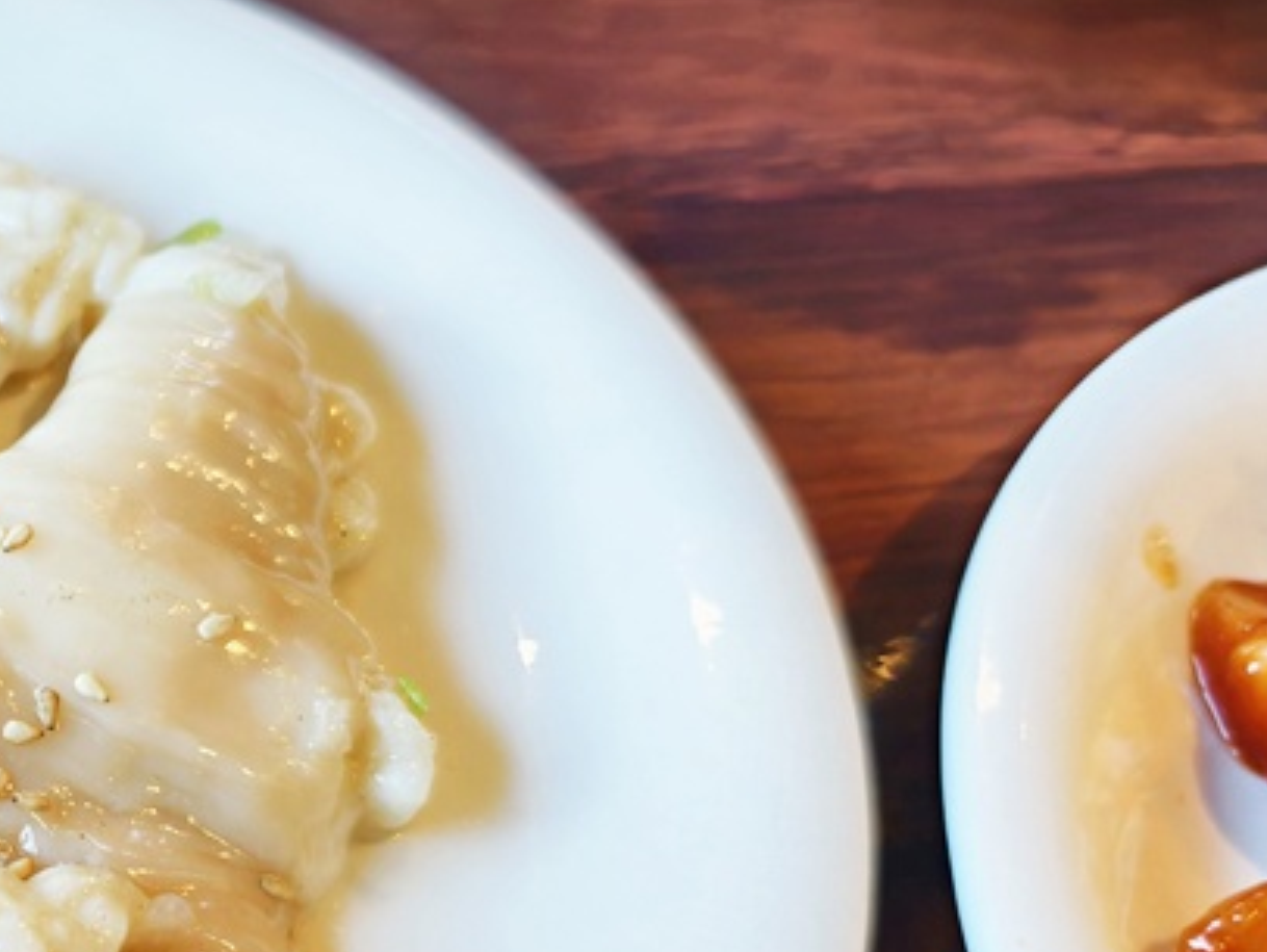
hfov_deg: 29.1
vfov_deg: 25.2
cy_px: 599
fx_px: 2124
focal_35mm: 58
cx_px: -215
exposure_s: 1/412
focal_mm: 6.54
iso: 1441
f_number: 1.57
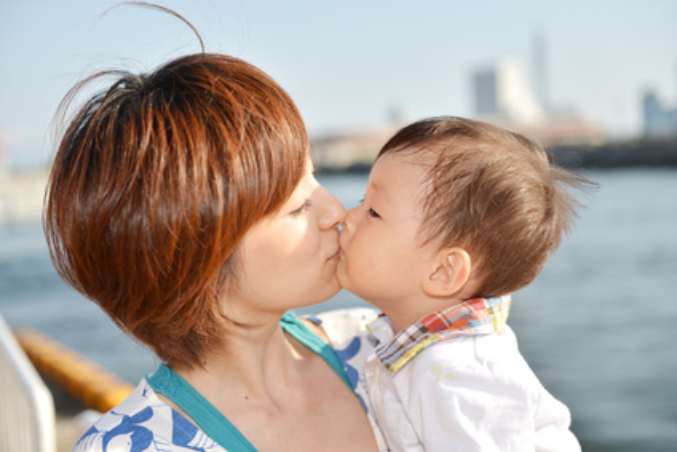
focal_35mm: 55
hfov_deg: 36.2
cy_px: 226
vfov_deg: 24.6
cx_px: 338
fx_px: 1035
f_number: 2.8
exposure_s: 1/2000
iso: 100
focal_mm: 55
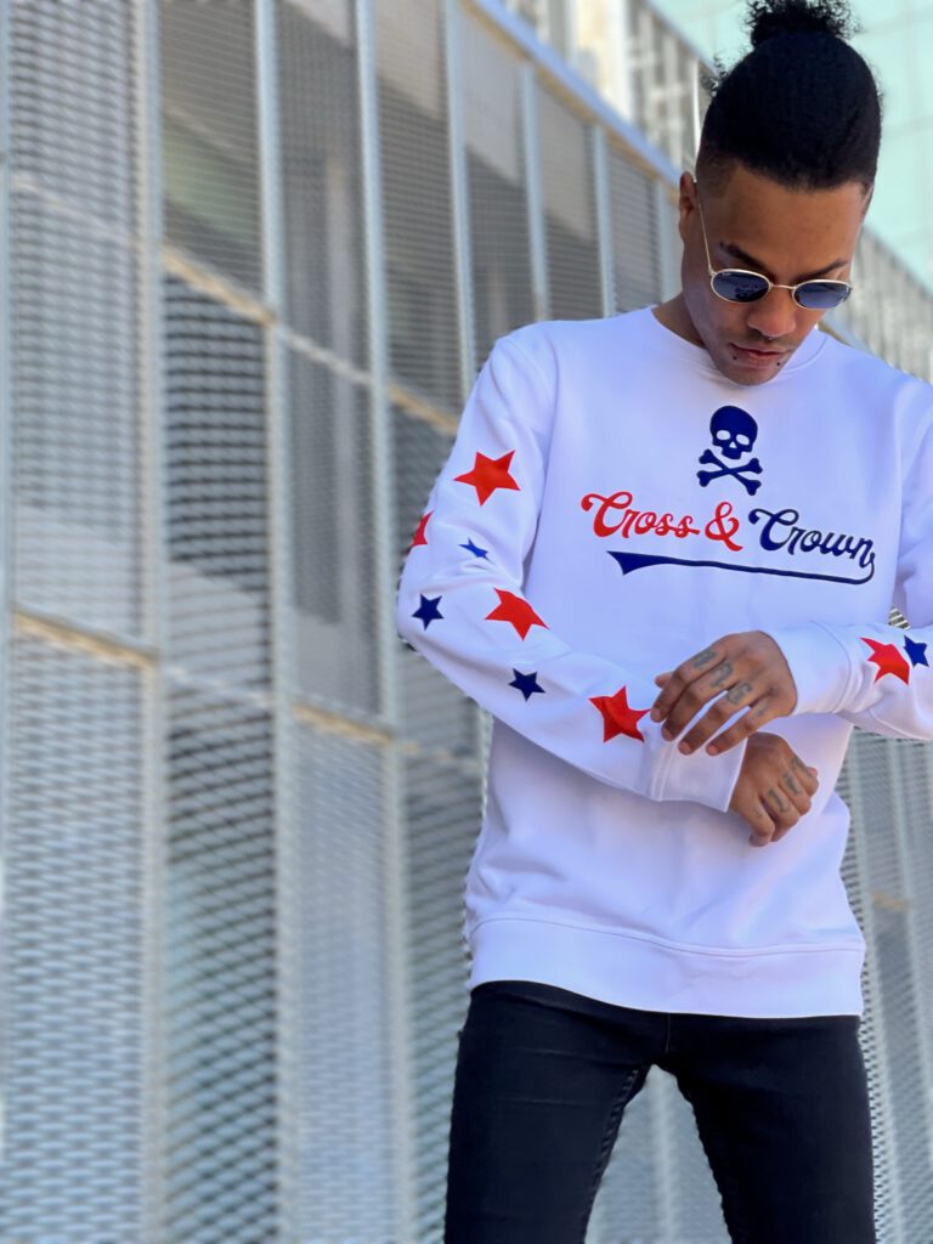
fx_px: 2300
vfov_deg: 30.3
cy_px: 622
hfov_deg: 22.9
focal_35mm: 64
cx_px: 466
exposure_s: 1/637
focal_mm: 7.5
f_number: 2.2
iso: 32
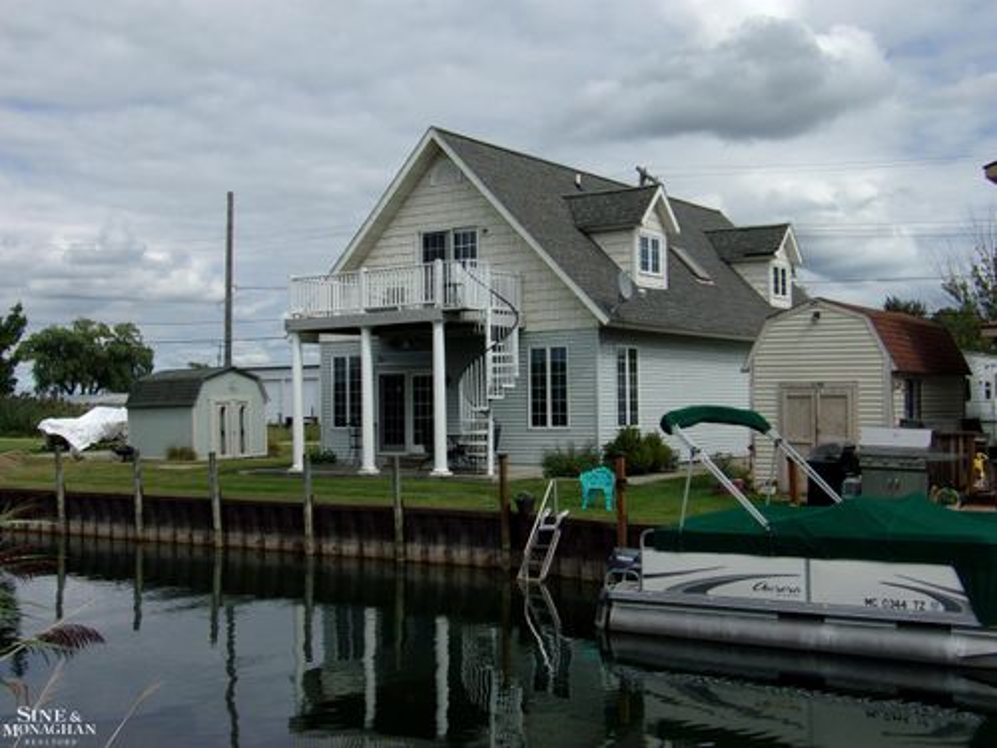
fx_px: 1210
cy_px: 374
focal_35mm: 42
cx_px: 498
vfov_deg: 34.3
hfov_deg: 44.8
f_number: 13.1
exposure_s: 1/100
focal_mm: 7.6
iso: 80
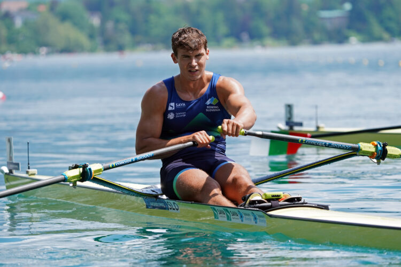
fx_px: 2985
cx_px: 200
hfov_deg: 7.7
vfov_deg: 5.1
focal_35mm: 268
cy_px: 134
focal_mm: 268
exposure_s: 1/1250
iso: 500
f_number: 6.3
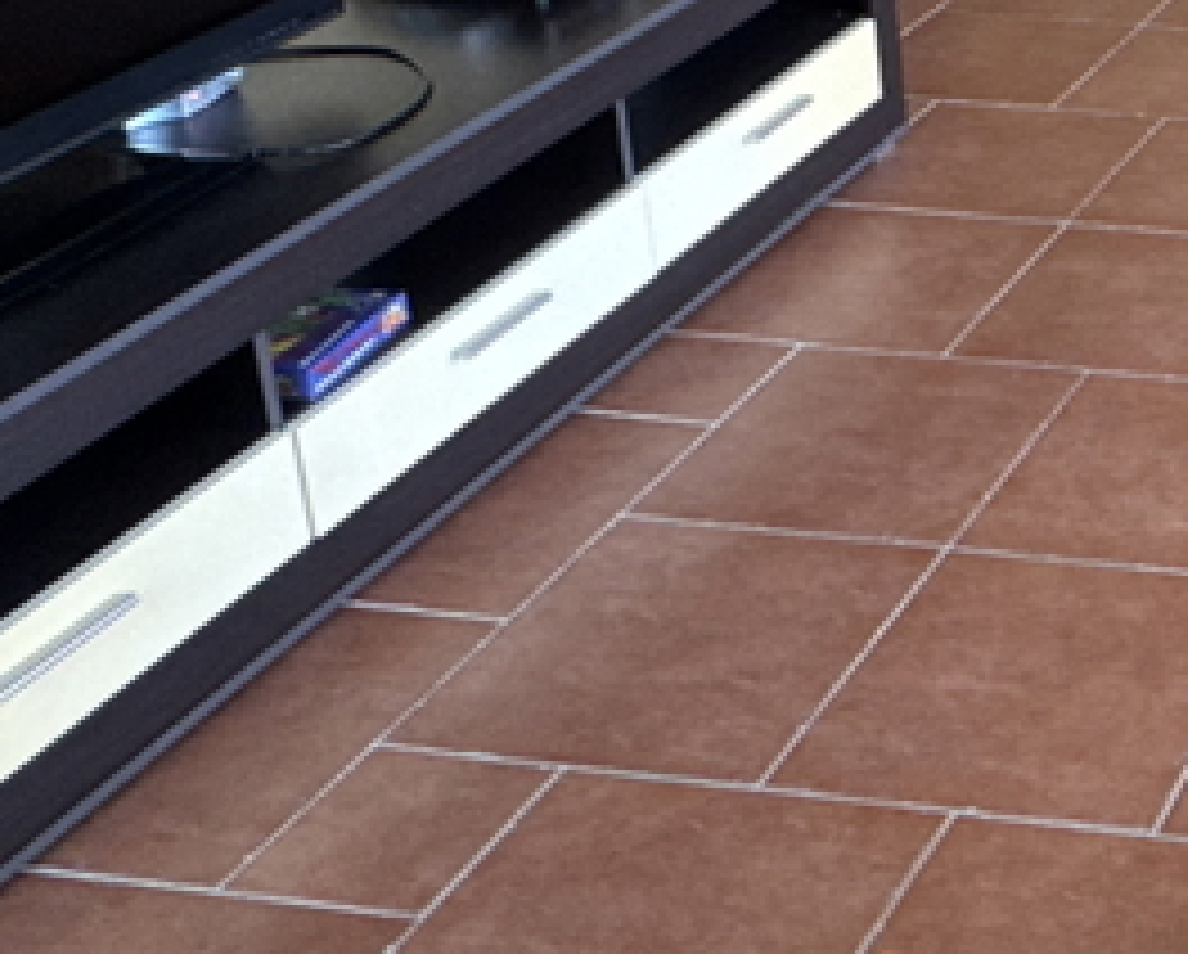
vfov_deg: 23.2
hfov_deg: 24.2
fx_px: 2183
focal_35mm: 62
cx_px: 1755
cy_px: -81
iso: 200
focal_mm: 2.22
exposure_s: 1/100
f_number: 2.2
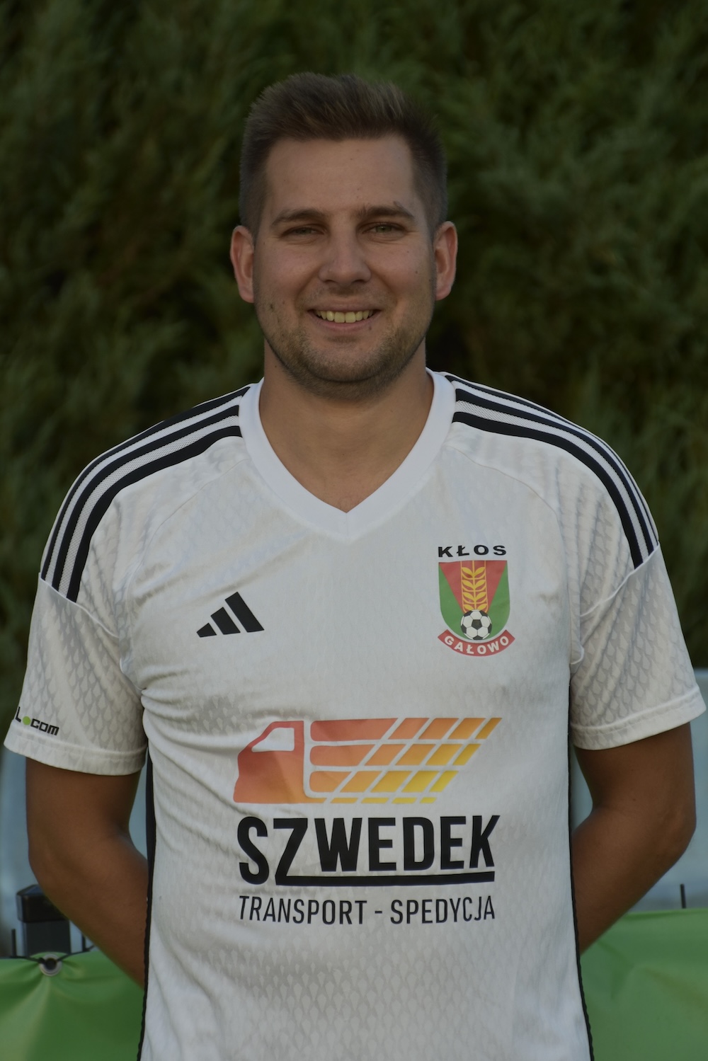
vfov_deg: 13.1
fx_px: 4629
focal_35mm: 157
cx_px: 354
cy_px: 530
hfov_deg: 8.7
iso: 125
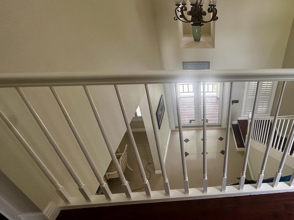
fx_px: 178
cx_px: 217
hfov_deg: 74.0
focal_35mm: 21
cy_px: 98
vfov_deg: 63.3
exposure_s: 1/99
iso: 125
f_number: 2.2
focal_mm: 2.22
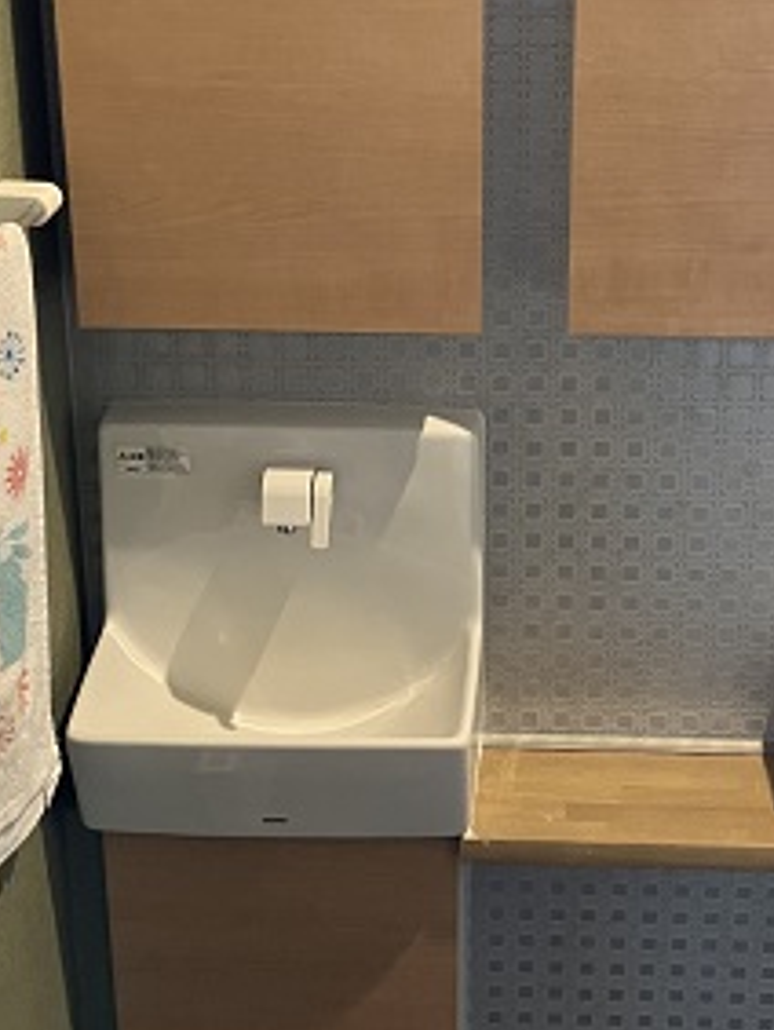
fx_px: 1786
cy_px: 415
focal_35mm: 60
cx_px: 493
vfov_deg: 32.1
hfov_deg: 24.4
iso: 400
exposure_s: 1/40
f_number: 1.8
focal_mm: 3.99
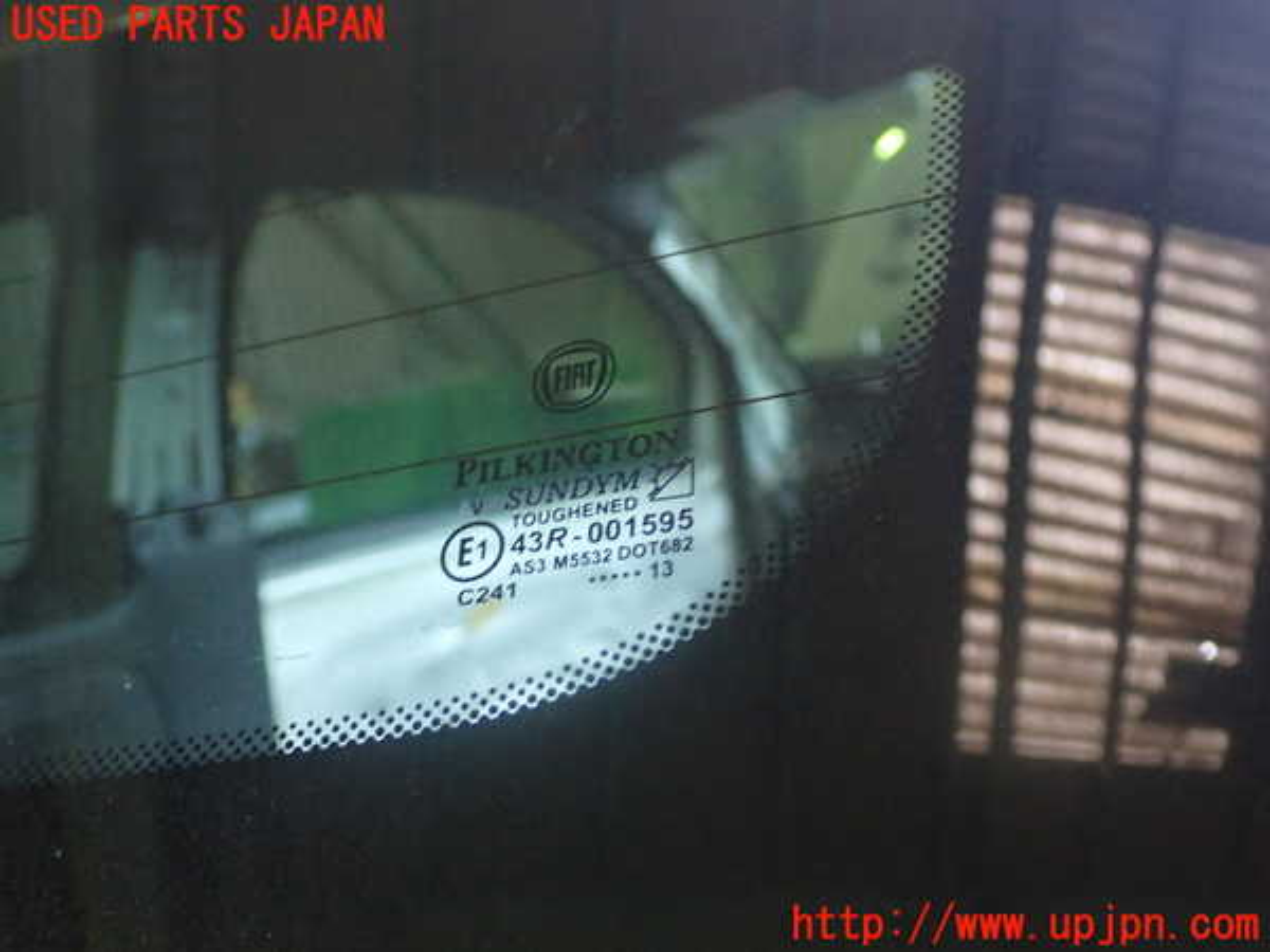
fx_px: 1614
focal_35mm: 44
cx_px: 635
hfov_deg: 42.9
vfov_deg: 32.9
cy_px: 476
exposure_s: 1/25
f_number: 2.9
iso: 800
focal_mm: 7.84
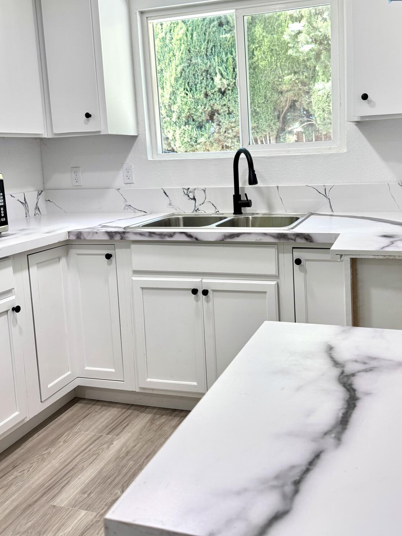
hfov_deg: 43.6
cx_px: 263
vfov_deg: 56.4
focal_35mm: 32
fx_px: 495
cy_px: 214
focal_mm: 6.76
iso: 125
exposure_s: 1/120
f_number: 1.78
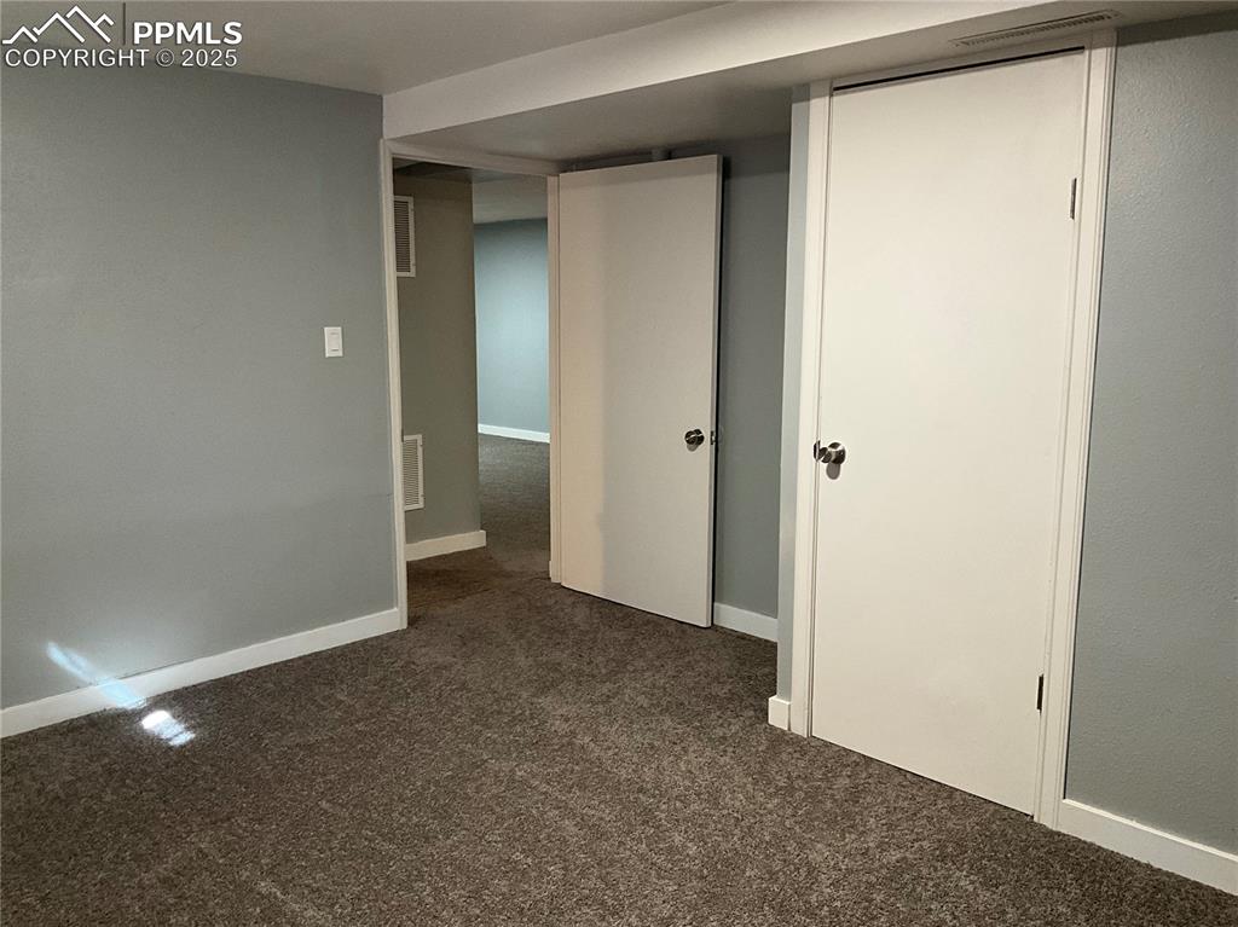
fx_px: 1037
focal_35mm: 29
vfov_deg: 48.2
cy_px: 464
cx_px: 619
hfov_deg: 61.7
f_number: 1.8
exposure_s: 1/60
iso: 250
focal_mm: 3
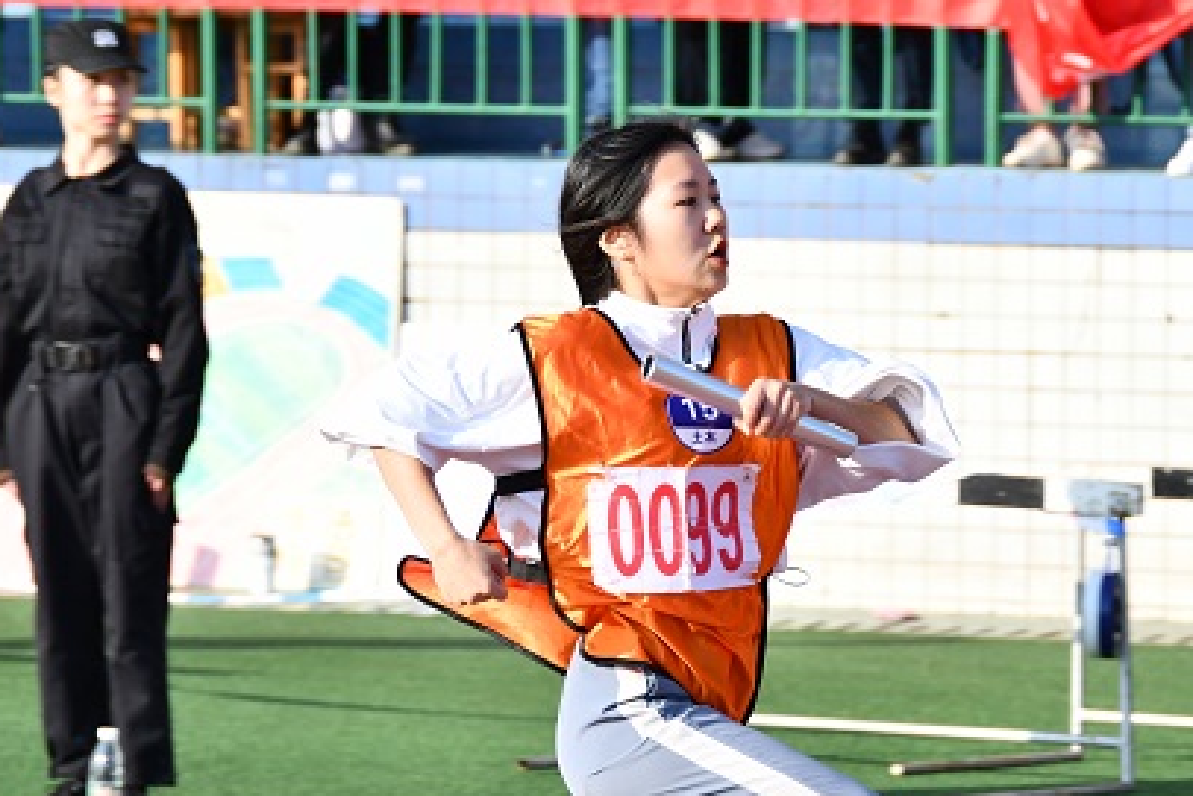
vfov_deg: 5.9
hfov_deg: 8.9
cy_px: 514
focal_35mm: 232
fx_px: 7691
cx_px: 667
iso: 250
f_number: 5.6
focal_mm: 105
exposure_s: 1/640
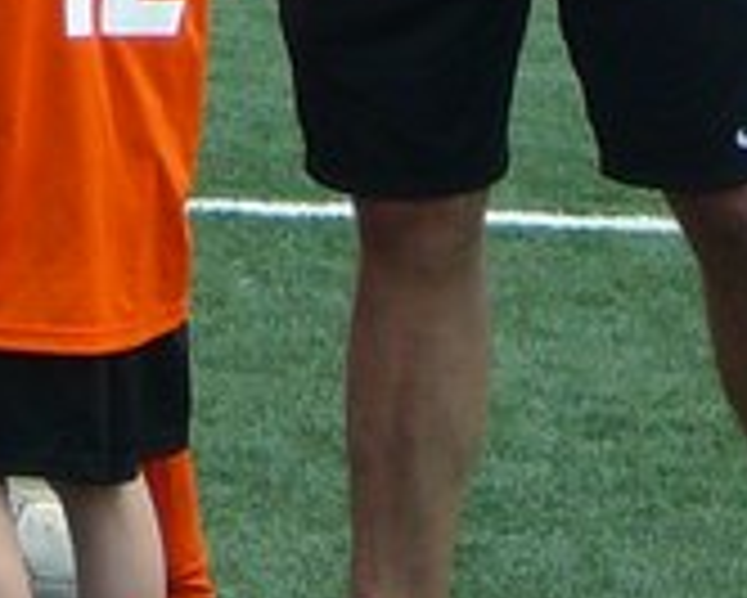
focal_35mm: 417
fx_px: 9225
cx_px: -1080
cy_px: -252
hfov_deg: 4.5
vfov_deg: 3.7
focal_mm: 10.5
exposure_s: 1/320
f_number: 3.7
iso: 80
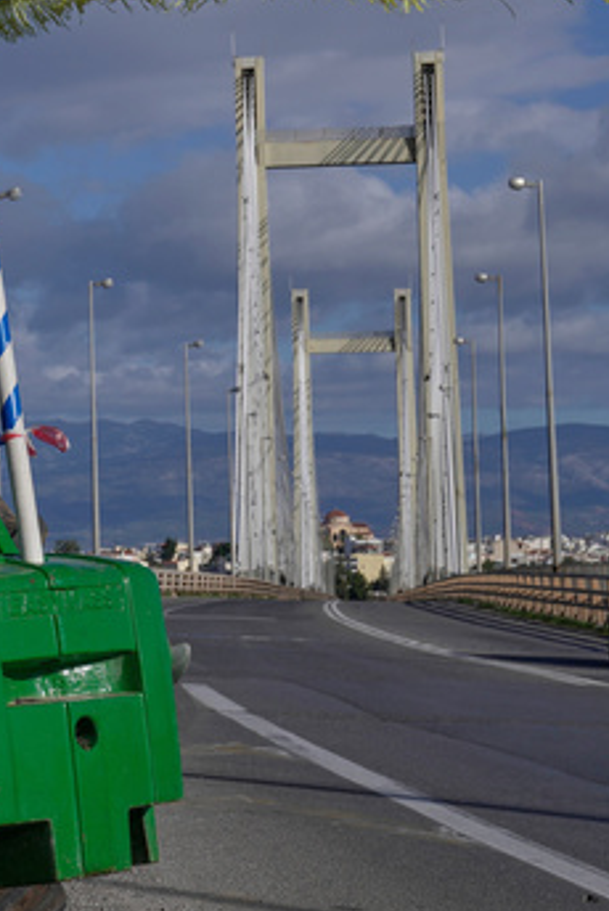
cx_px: -357
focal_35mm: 119
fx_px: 3013
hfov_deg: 11.0
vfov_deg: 17.1
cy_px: 282
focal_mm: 40
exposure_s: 1/640
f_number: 8
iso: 100
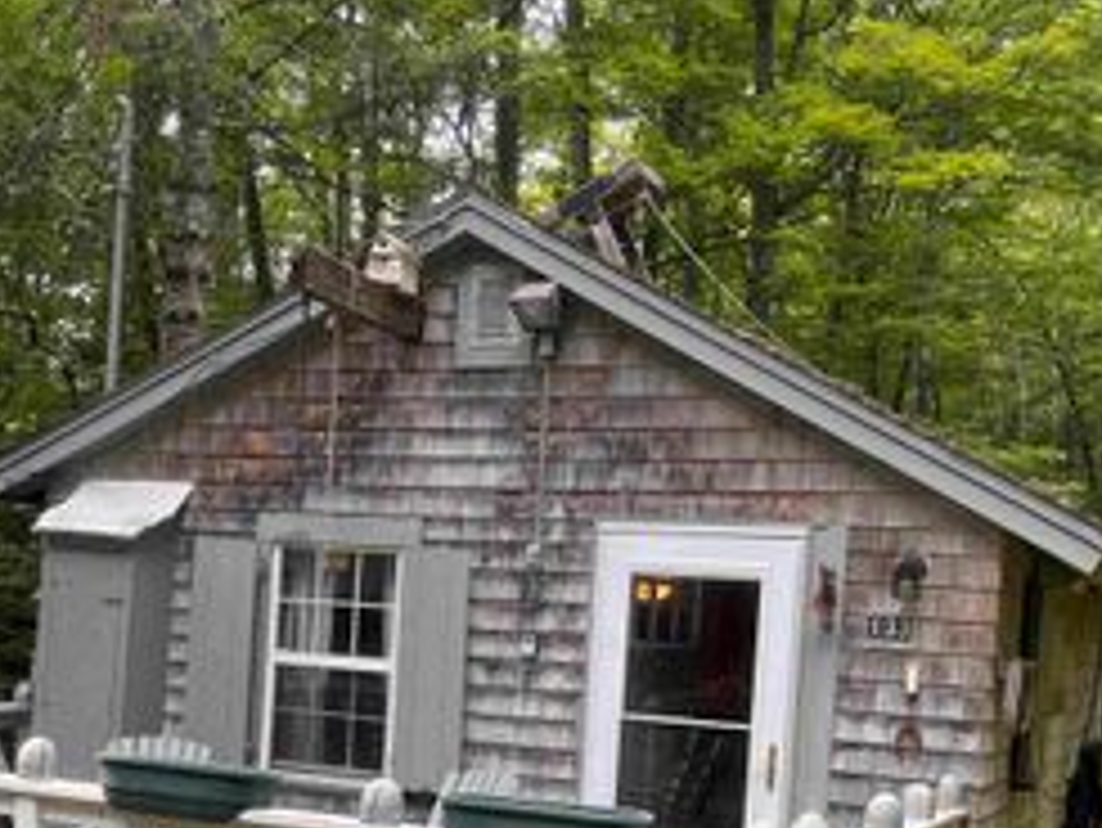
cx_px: 441
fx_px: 1688
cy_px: 650
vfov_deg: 27.1
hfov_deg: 36.0
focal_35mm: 53
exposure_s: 1/250
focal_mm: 5.7
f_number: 1.5
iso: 40
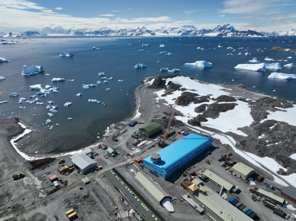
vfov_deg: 56.8
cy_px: 110
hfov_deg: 71.6
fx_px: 205
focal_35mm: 24
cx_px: 148
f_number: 2.8
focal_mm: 12.29
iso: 100
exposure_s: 1/4000
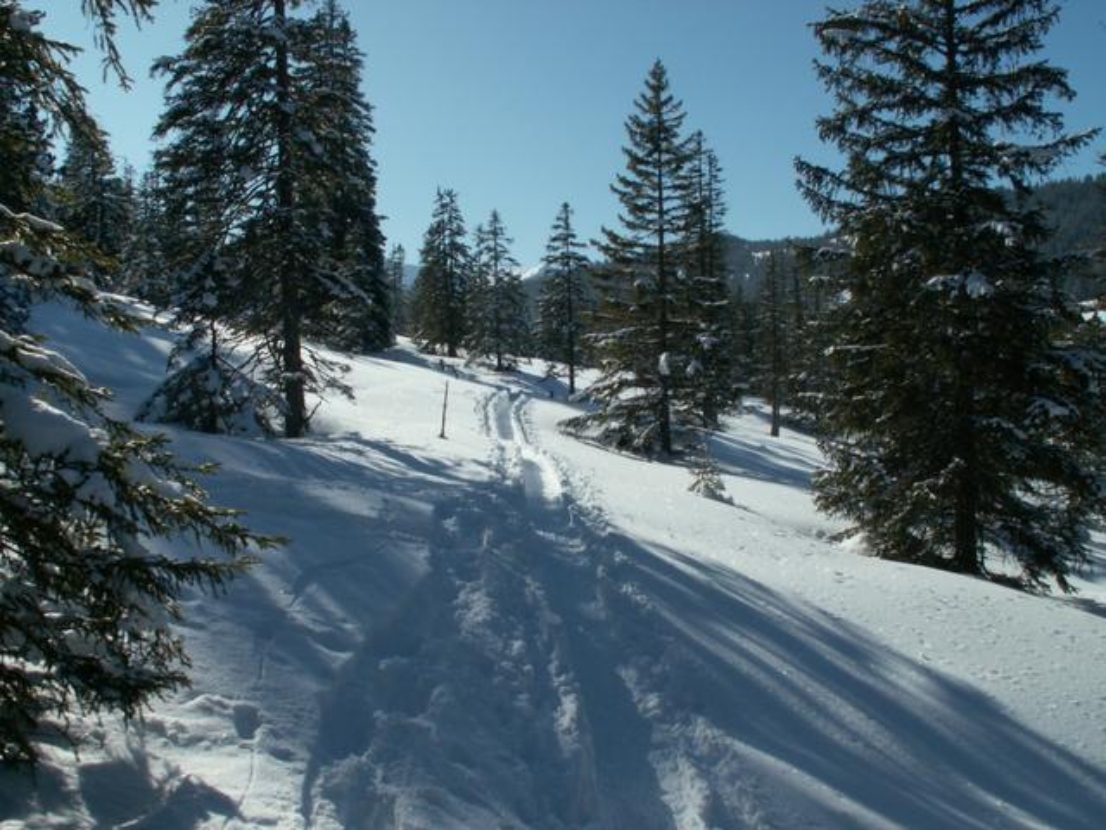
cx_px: 553
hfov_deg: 52.6
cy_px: 415
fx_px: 1118
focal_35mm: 35
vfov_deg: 40.7
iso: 50
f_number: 8
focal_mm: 5.86
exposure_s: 1/320
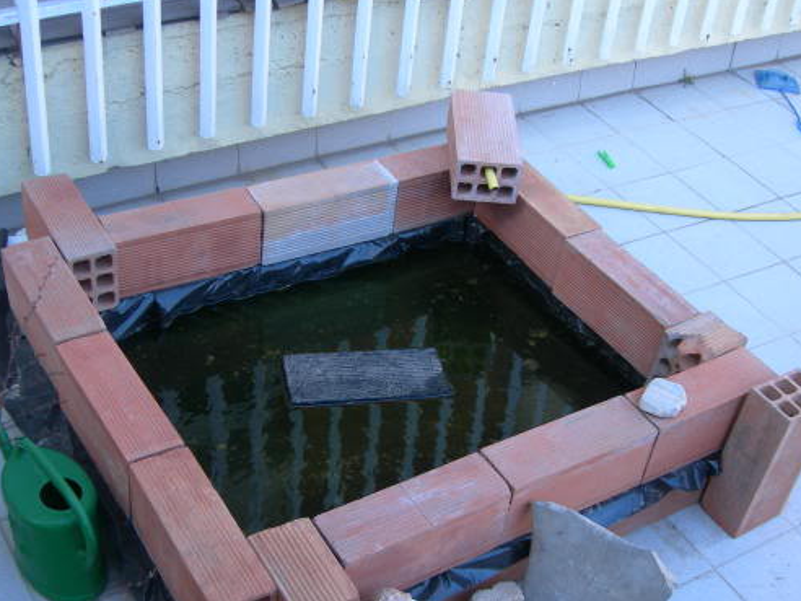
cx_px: 379
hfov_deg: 38.2
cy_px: 389
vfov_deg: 29.0
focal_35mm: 50
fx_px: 1157
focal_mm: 7.8
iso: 50
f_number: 2.8
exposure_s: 1/94.8
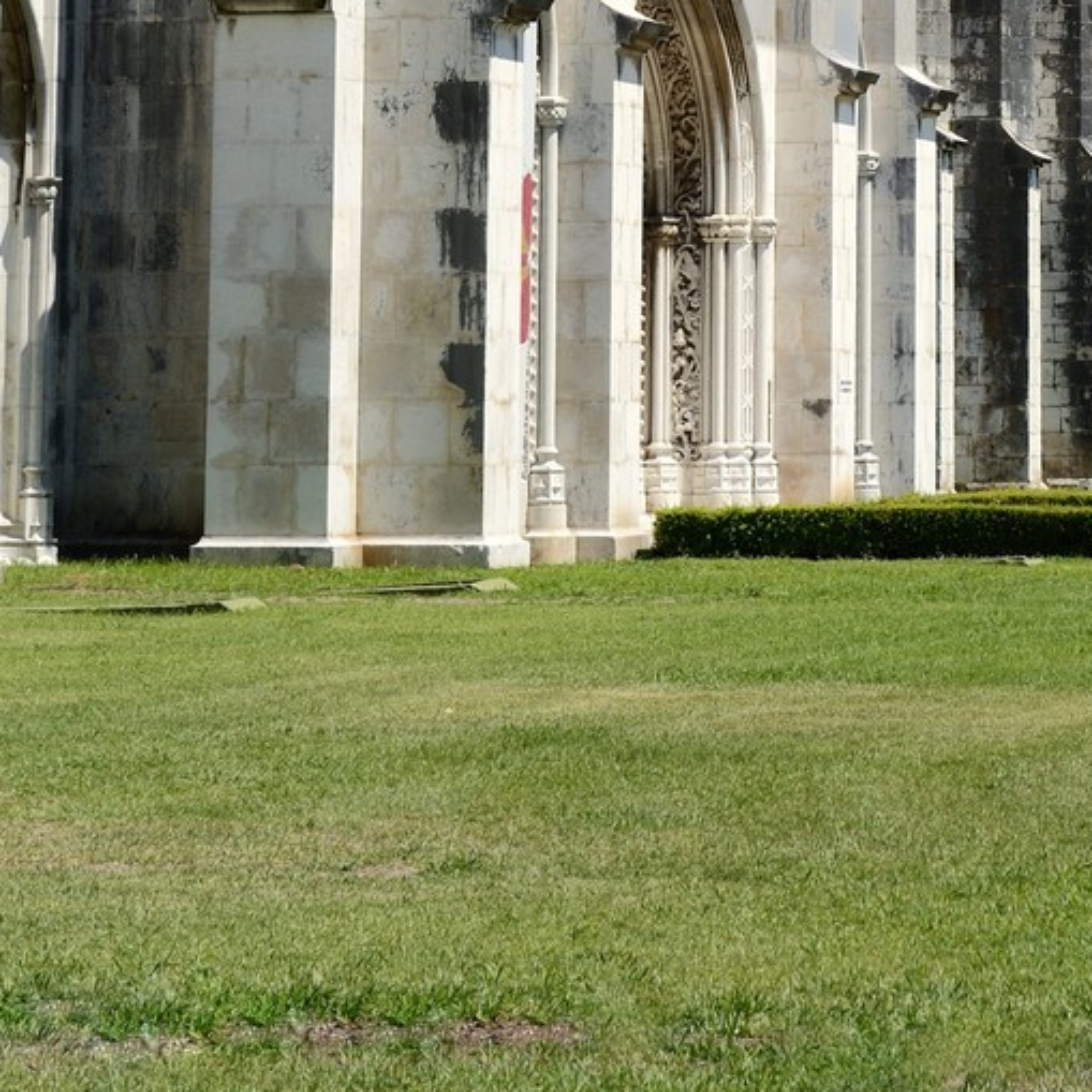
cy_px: -605
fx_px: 6674
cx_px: 928
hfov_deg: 9.3
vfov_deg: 9.1
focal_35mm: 187
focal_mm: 70
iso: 100
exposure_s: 1/250
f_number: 9
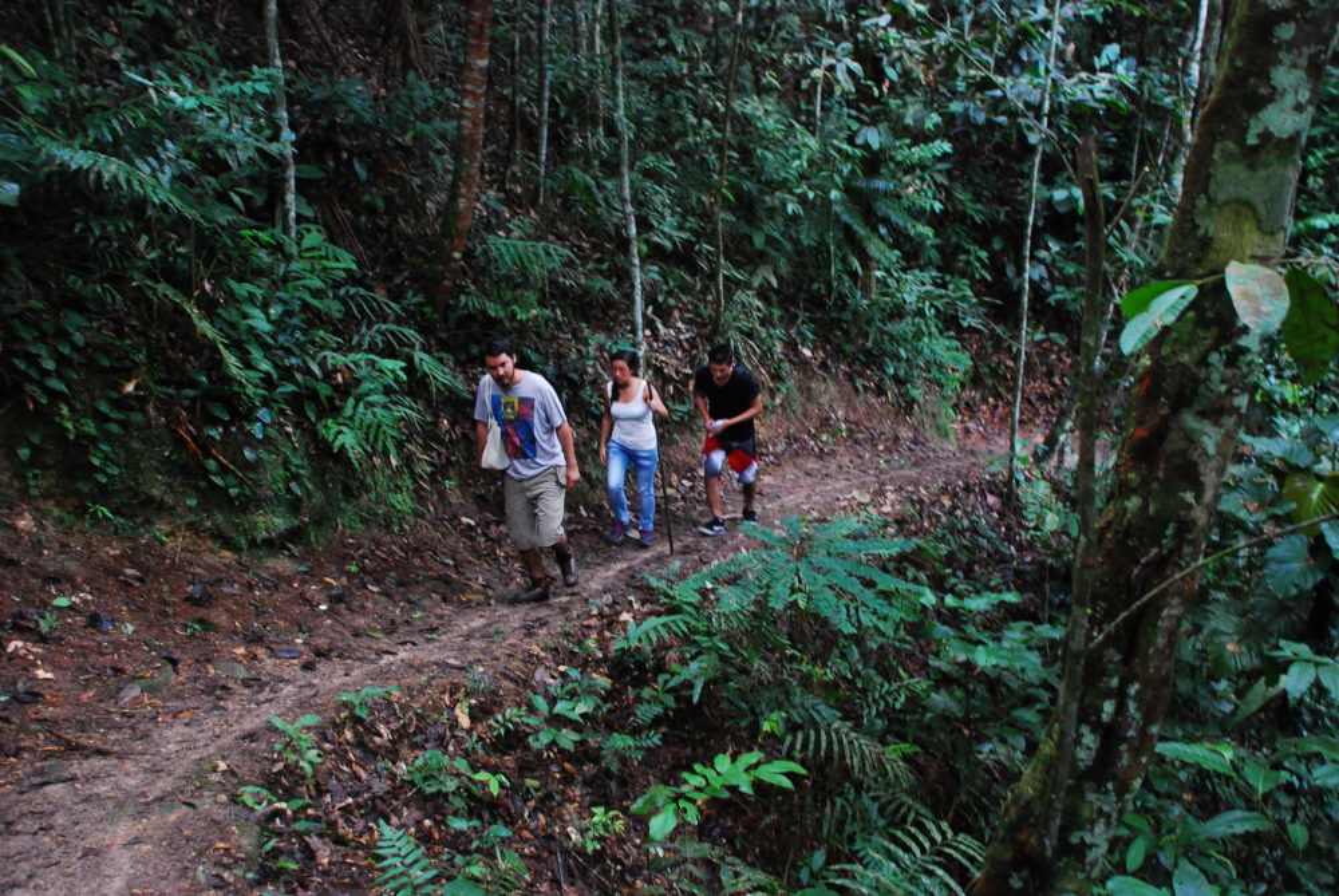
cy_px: 448
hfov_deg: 53.1
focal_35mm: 36
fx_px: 1340
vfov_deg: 37.0
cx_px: 670
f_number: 4
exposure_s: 1/40
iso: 800
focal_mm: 24
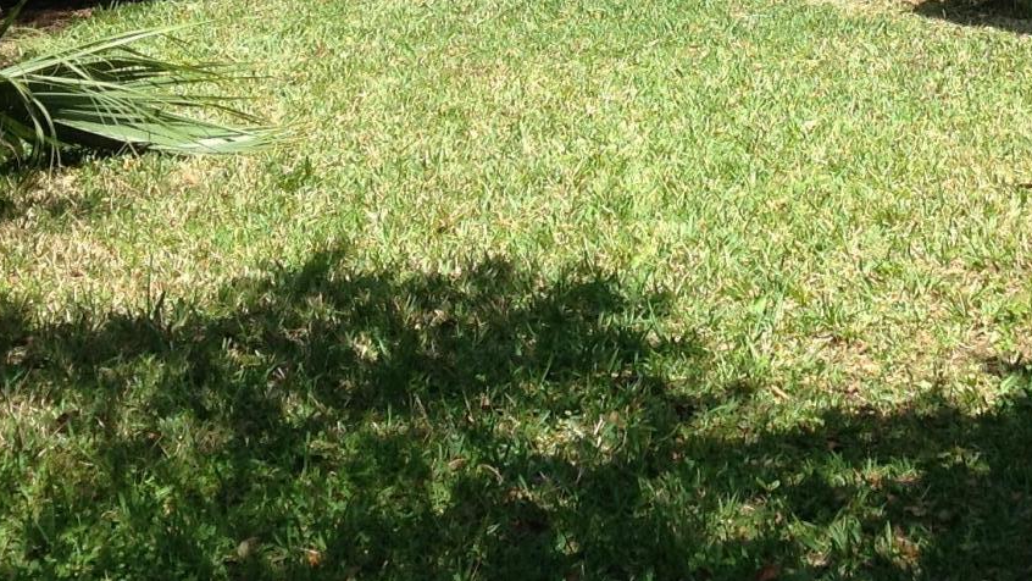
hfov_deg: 23.4
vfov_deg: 12.9
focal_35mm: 90
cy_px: -242
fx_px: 2463
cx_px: 804
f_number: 2.4
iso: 50
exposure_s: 1/796
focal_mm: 4.28
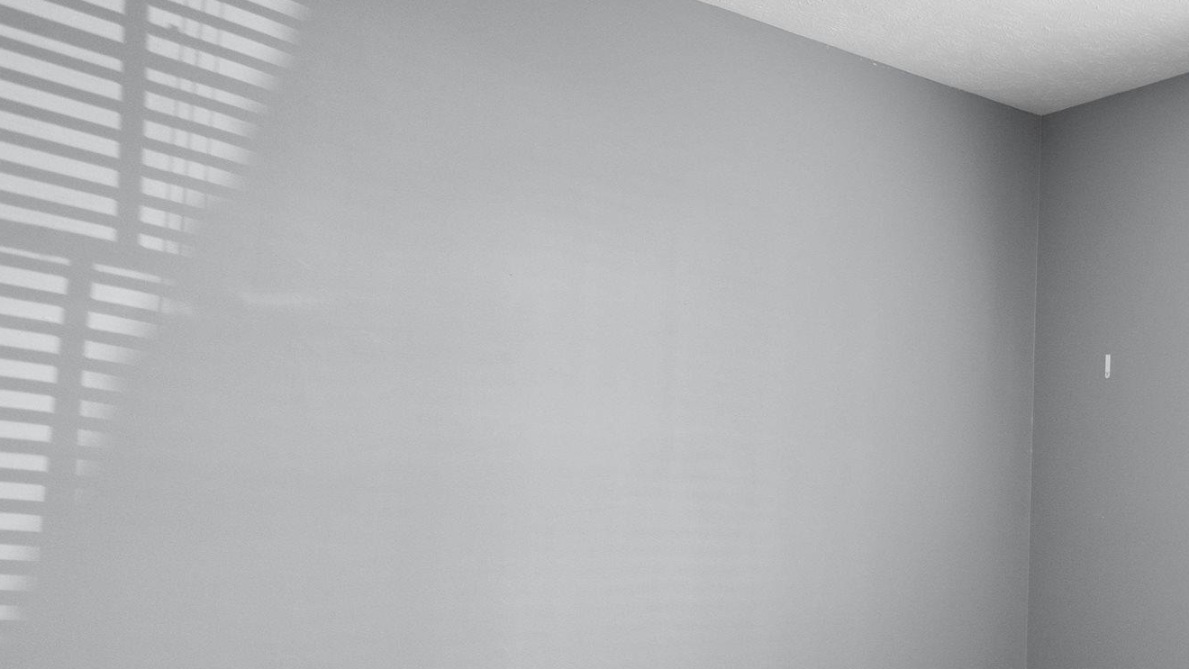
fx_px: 1230
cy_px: 524
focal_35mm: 39
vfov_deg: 29.8
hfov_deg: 43.1
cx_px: 1230
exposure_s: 1/1.25
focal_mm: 11
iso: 100
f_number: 4.8
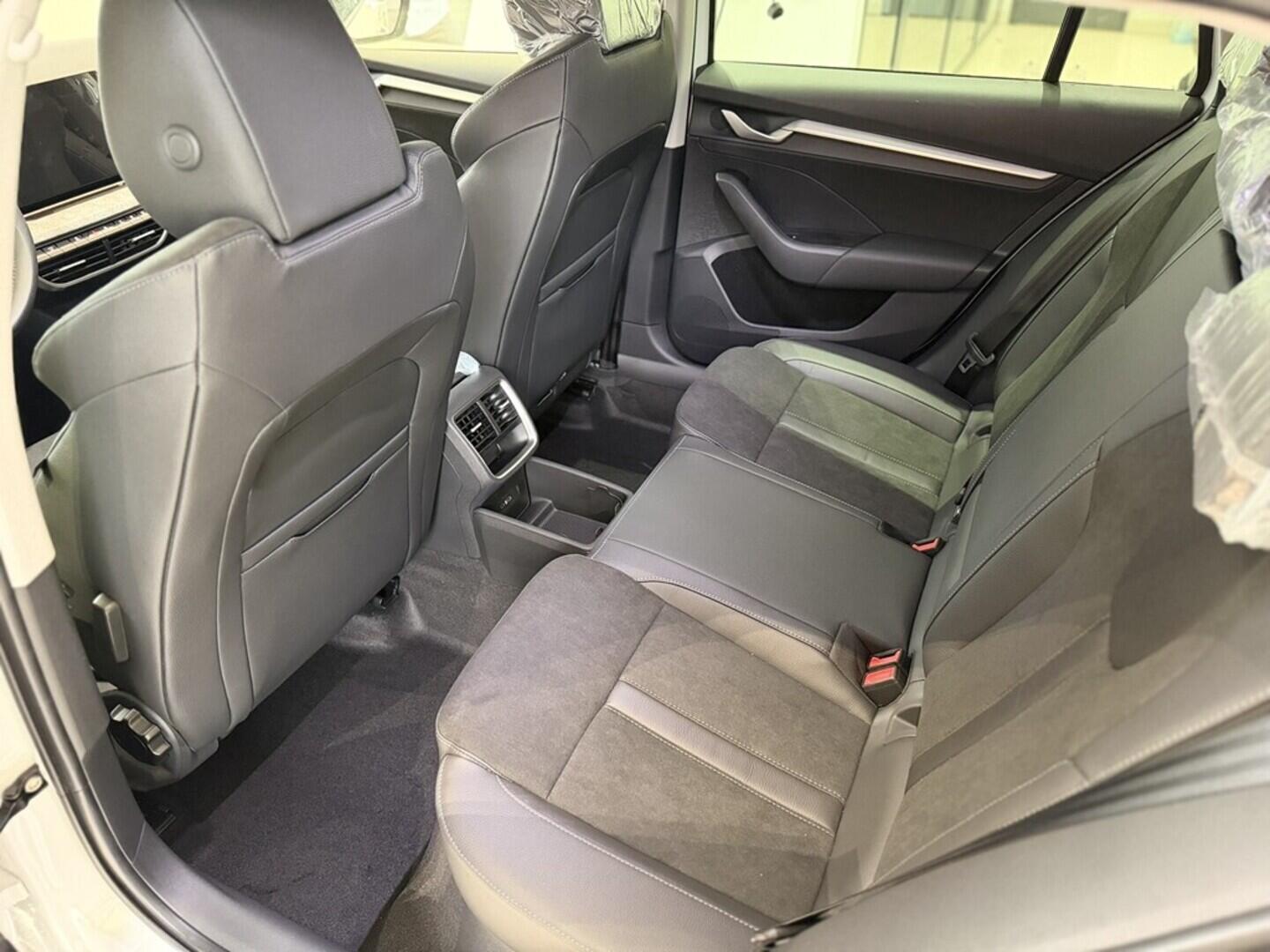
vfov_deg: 56.8
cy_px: 476
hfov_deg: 71.6
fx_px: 881
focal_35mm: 24
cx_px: 635
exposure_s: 1/33
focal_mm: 6.76
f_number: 1.78
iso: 1000
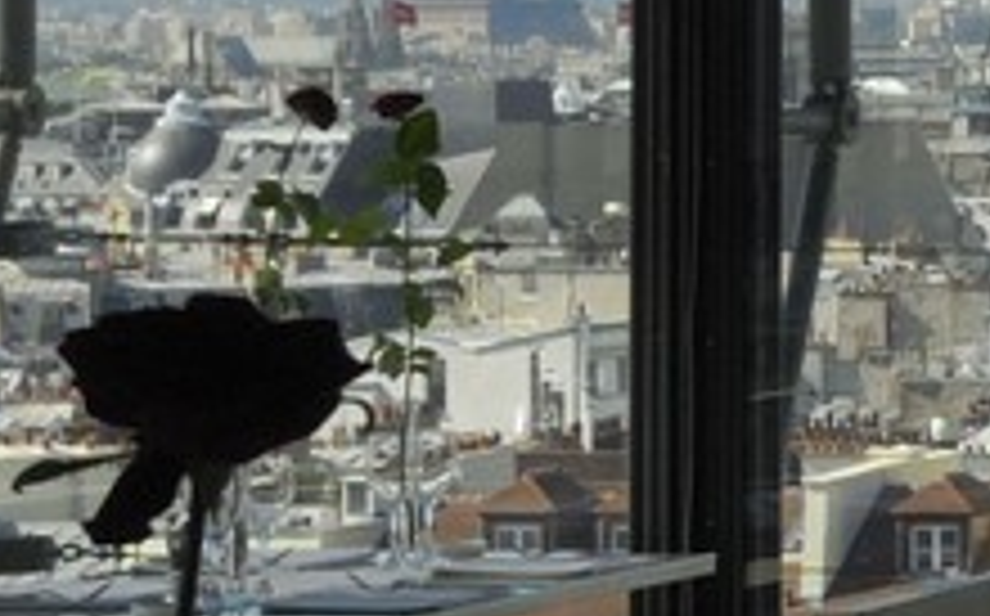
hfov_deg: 6.8
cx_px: 3298
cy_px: 0
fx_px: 7196
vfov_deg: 4.9
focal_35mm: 267
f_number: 9
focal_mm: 24
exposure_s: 1/125
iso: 100
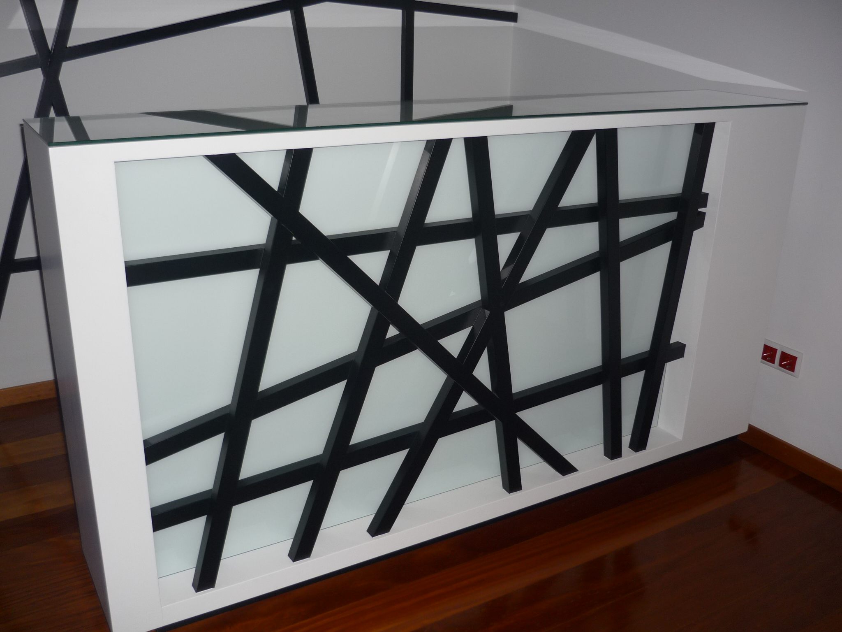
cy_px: 316
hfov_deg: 55.4
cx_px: 421
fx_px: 803
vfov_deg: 42.9
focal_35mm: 33
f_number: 2.8
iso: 100
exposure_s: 1/30
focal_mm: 5.5
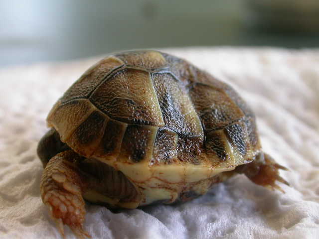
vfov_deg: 18.9
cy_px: 120
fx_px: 719
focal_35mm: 78
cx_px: 160
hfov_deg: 25.0
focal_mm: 16.2
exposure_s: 1/64.8
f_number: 4.4
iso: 100
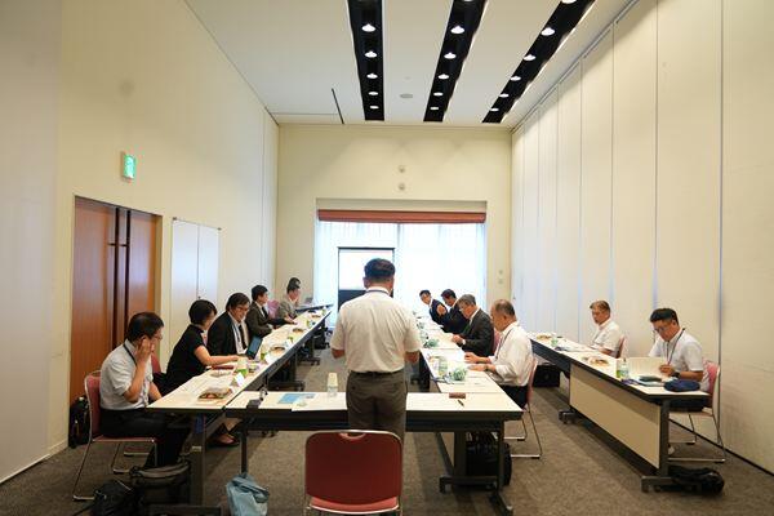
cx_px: 387
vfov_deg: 53.1
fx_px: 516
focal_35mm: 24
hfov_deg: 73.7
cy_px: 258
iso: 500
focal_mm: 24
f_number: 4
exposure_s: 1/30
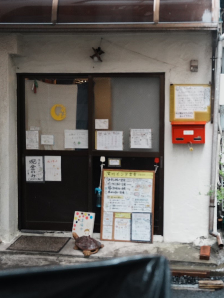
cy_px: 149
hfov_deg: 27.6
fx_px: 449
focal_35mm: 52
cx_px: 169
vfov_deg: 36.8
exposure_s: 1/500
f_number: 2.8
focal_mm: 36
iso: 2000
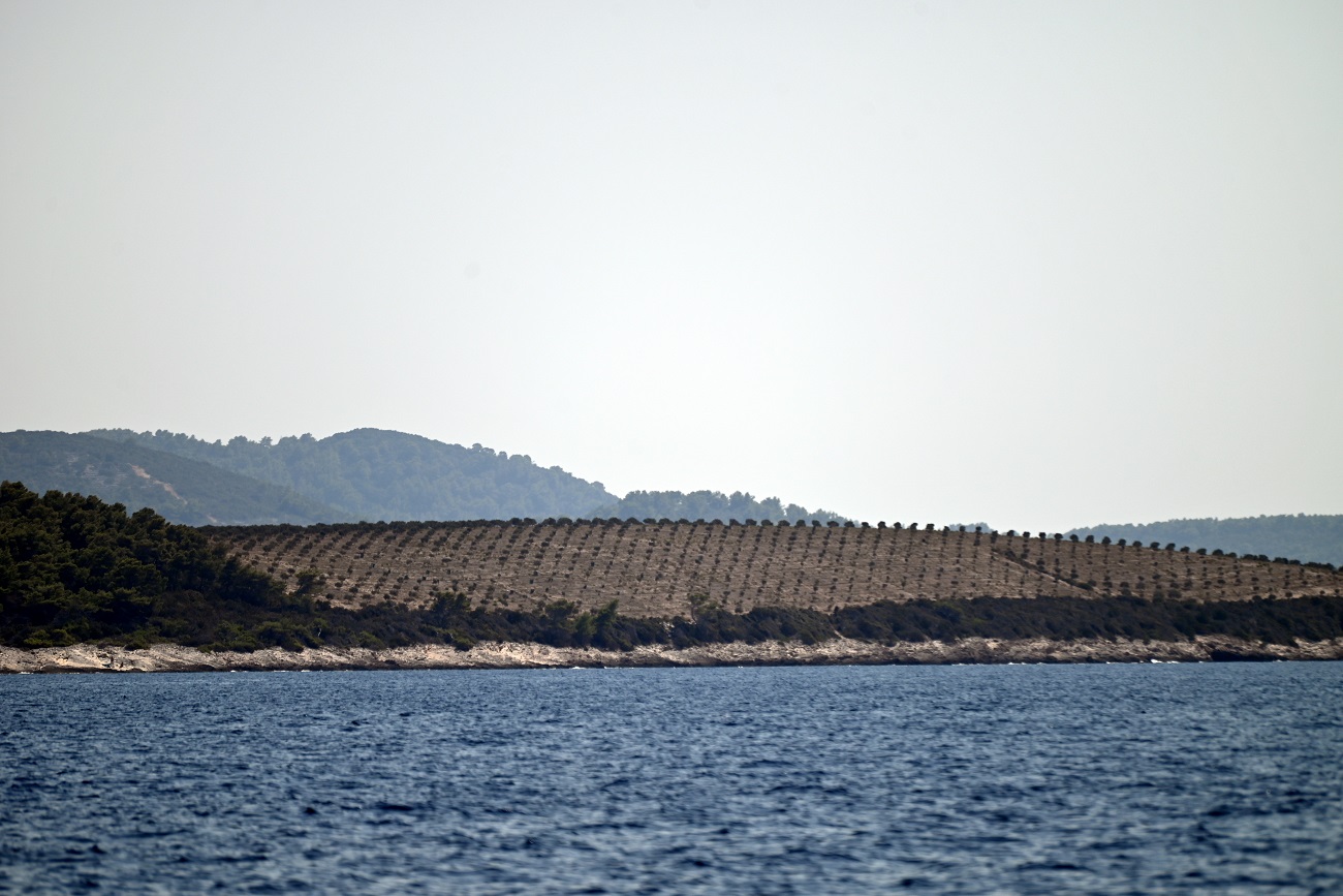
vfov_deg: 4.6
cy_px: 448
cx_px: 672
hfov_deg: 6.9
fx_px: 11192
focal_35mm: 300
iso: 100
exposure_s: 1/1250
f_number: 6.3
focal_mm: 300
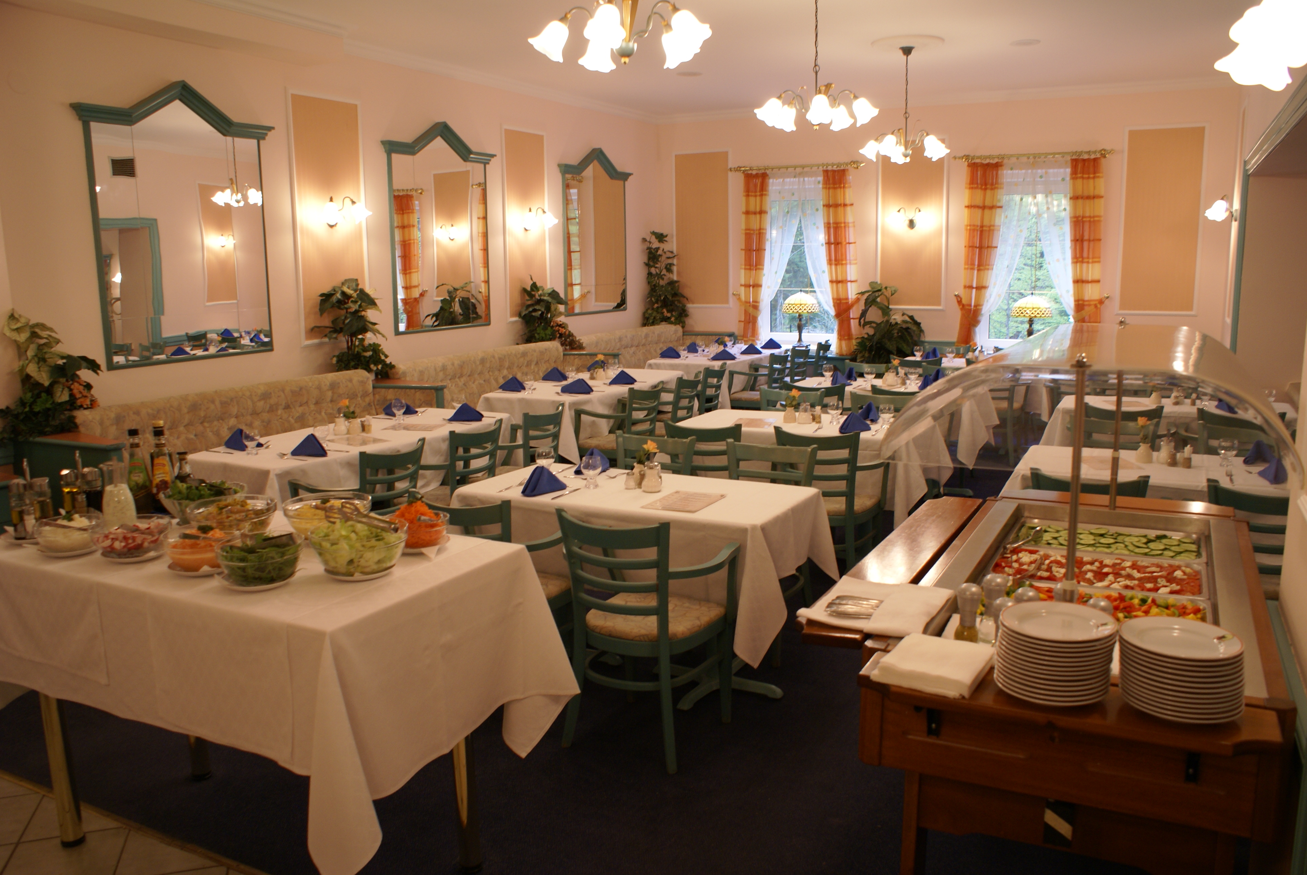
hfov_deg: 67.3
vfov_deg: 48.0
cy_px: 438
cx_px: 654
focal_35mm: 27
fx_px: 981
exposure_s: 1/15
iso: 200
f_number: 3.5
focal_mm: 18
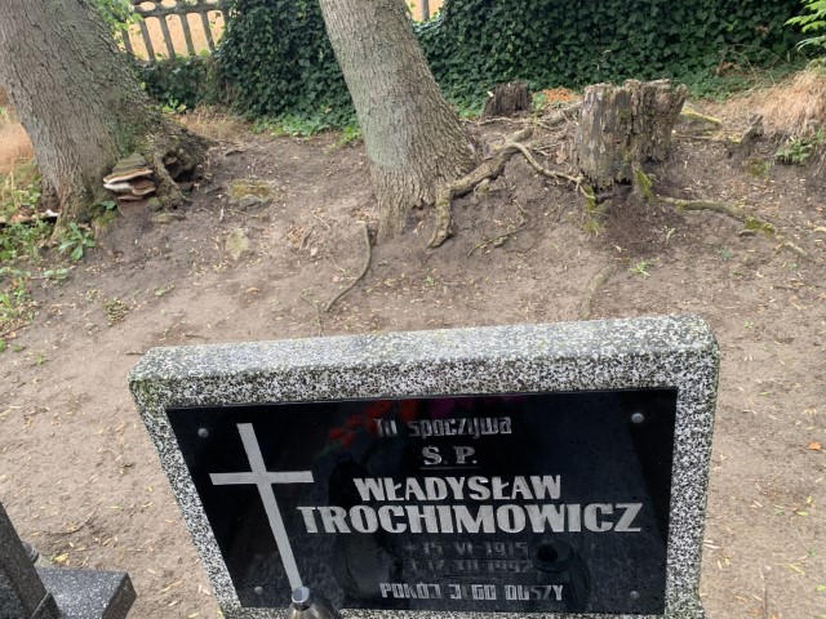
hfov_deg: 67.3
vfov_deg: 53.1
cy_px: 310
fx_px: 620
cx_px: 413
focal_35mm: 26
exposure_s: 1/123
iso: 25
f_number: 1.8
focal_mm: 4.25
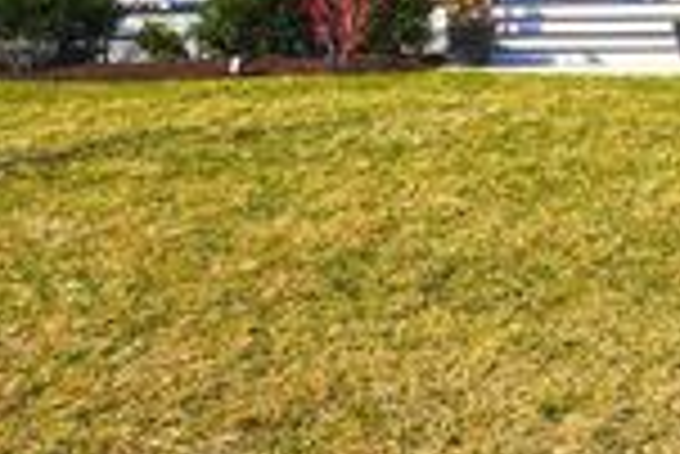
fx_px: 1002
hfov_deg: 35.7
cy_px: 20
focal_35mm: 53
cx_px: 585
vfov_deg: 24.6
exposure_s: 1/200
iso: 100
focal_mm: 16
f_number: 10
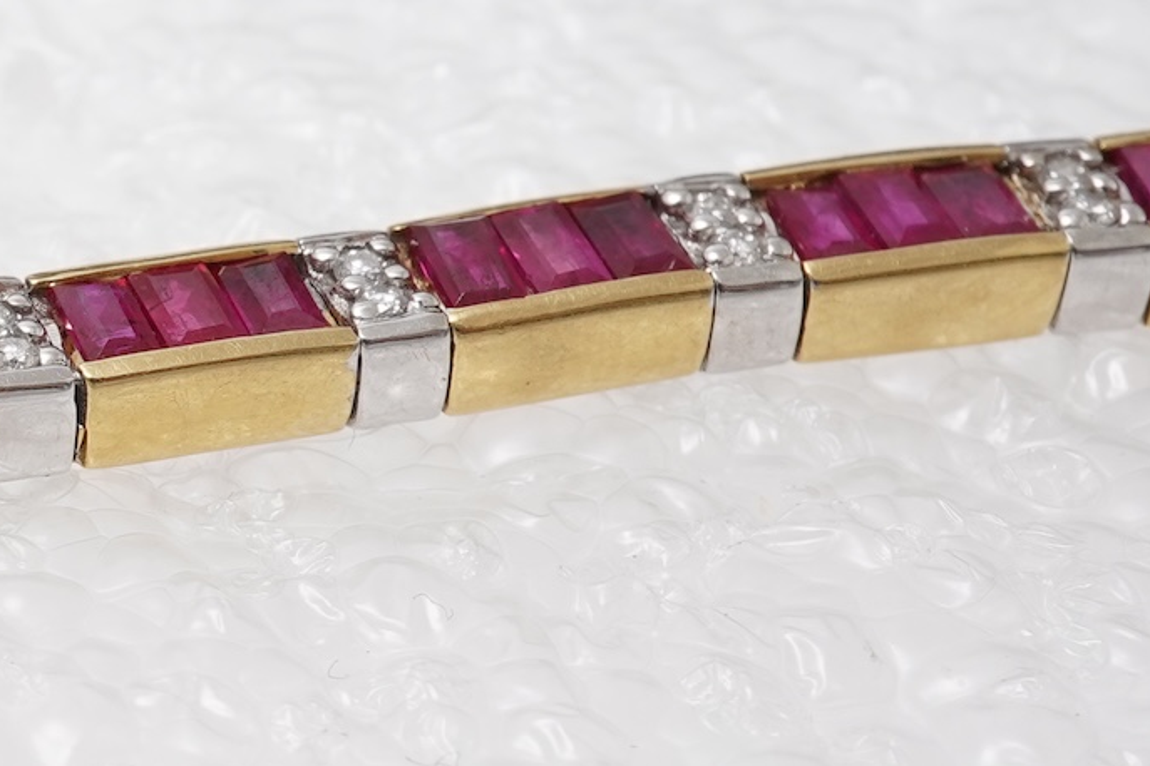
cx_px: -492
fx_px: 4121
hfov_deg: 14.9
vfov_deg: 10.6
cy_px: 388
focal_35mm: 129
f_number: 22
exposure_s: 1/125
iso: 250
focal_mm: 30
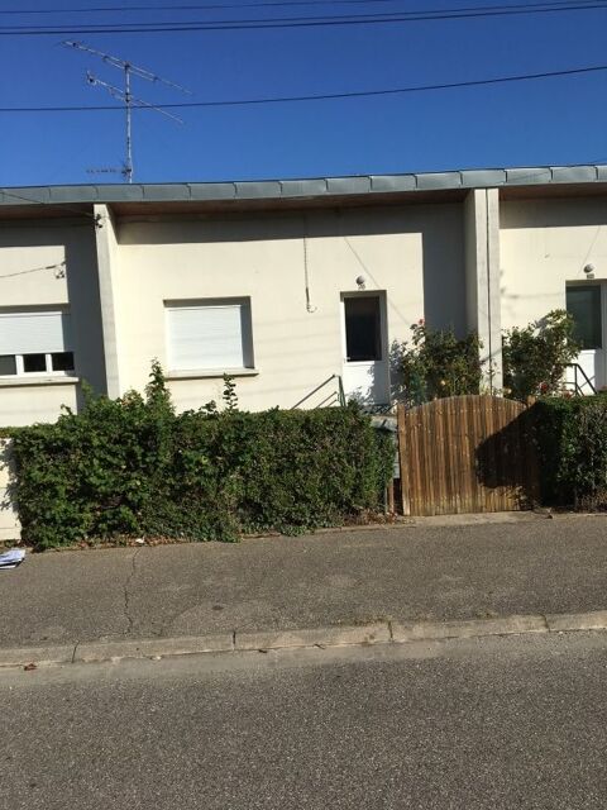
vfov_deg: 61.7
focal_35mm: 29
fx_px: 678
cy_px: 405
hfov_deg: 48.2
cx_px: 304
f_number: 2.2
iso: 25
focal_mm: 4.15
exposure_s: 1/3497
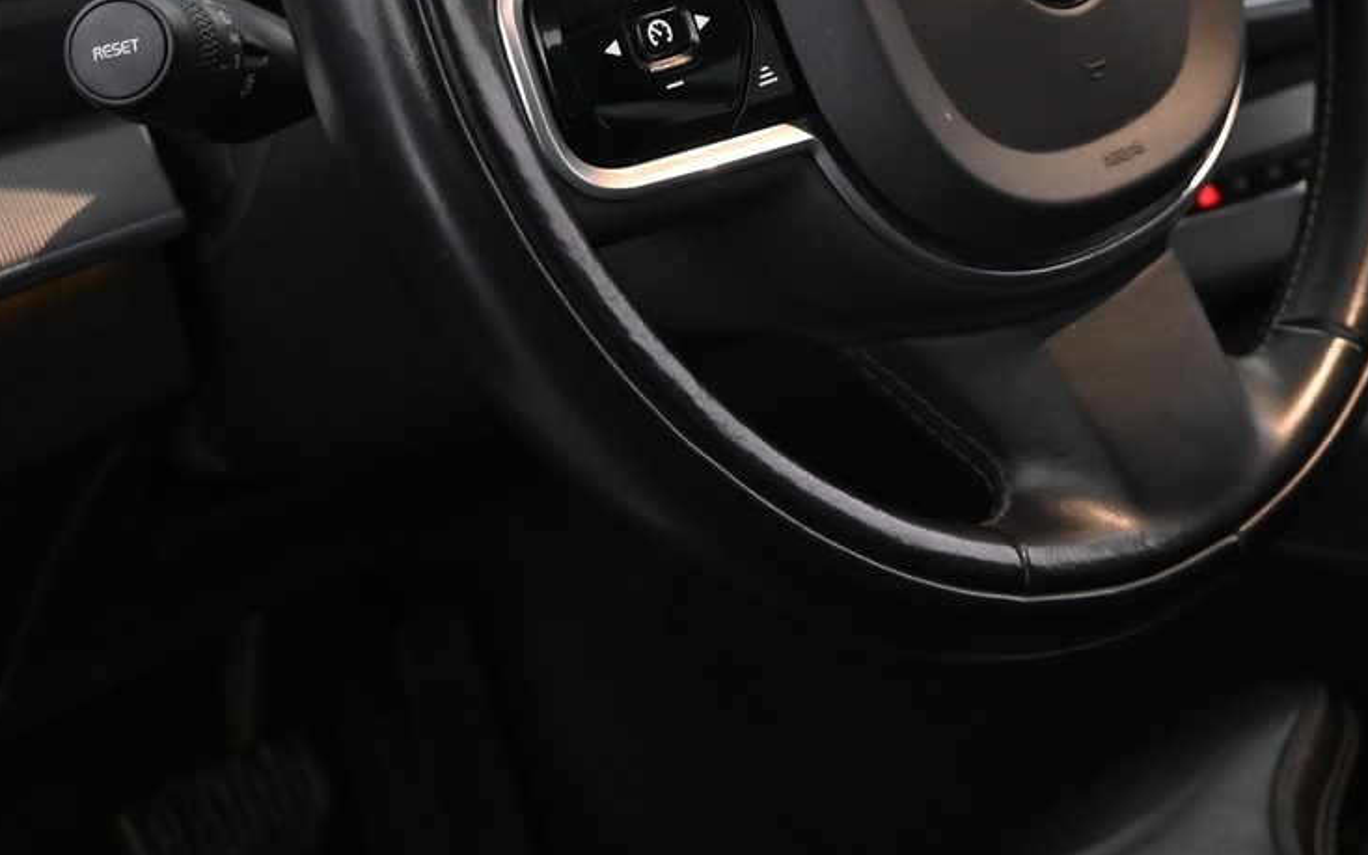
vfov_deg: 22.8
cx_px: 841
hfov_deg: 37.3
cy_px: -58
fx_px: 2014
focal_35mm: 54
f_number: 3.5
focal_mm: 16
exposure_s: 1/25
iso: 1600
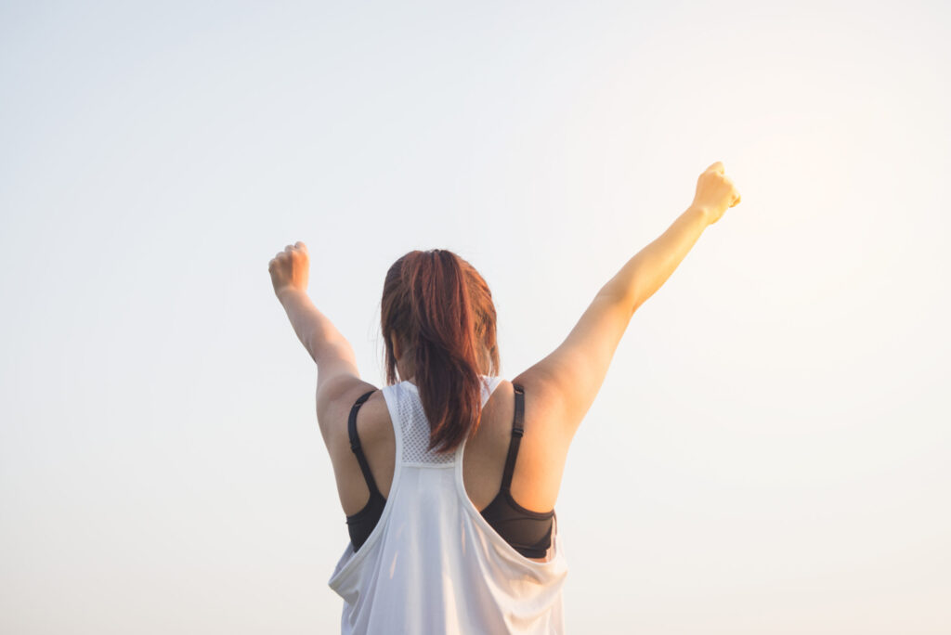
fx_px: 1269
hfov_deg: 41.1
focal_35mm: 48
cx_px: 476
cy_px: 318
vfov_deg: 28.1
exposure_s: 1/200
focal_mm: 48
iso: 200
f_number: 5.6
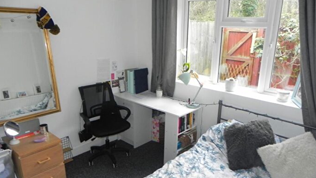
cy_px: 103
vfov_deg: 40.1
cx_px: 158
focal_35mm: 29
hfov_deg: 66.1
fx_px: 243
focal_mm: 4.6
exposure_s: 1/46.5
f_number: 2.8
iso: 160
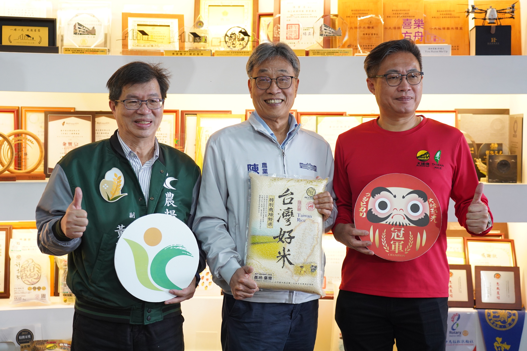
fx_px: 820
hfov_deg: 35.6
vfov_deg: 24.2
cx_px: 264
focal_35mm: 56
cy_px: 176
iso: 2500
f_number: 4
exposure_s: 1/250
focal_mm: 56
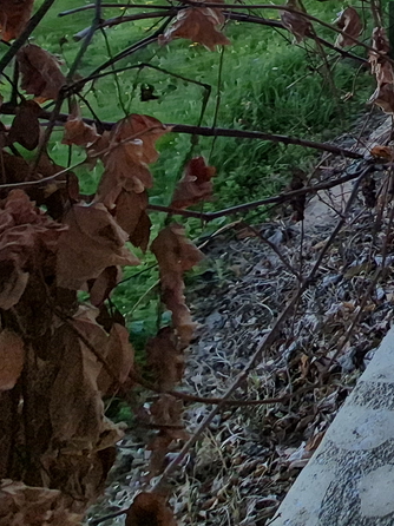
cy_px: -61
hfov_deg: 23.6
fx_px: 638
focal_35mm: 42
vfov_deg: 37.1
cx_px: 654
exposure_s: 1/542
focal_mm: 1.74
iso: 50
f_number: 2.2
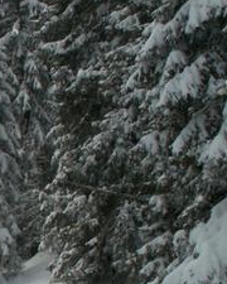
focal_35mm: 97
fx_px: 815
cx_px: -174
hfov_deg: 14.2
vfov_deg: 19.5
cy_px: 235
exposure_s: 1/200
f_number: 6.3
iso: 50
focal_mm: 5.86
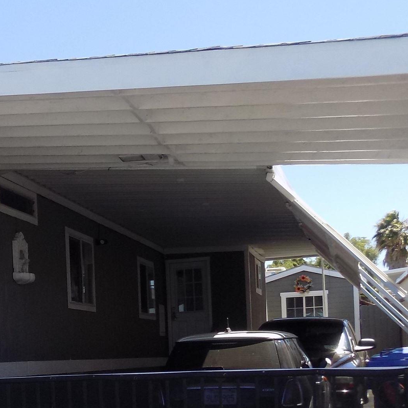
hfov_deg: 26.4
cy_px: 366
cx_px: -39
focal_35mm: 60
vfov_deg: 27.6
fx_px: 800
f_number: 3.1
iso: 80
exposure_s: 1/400
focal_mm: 4
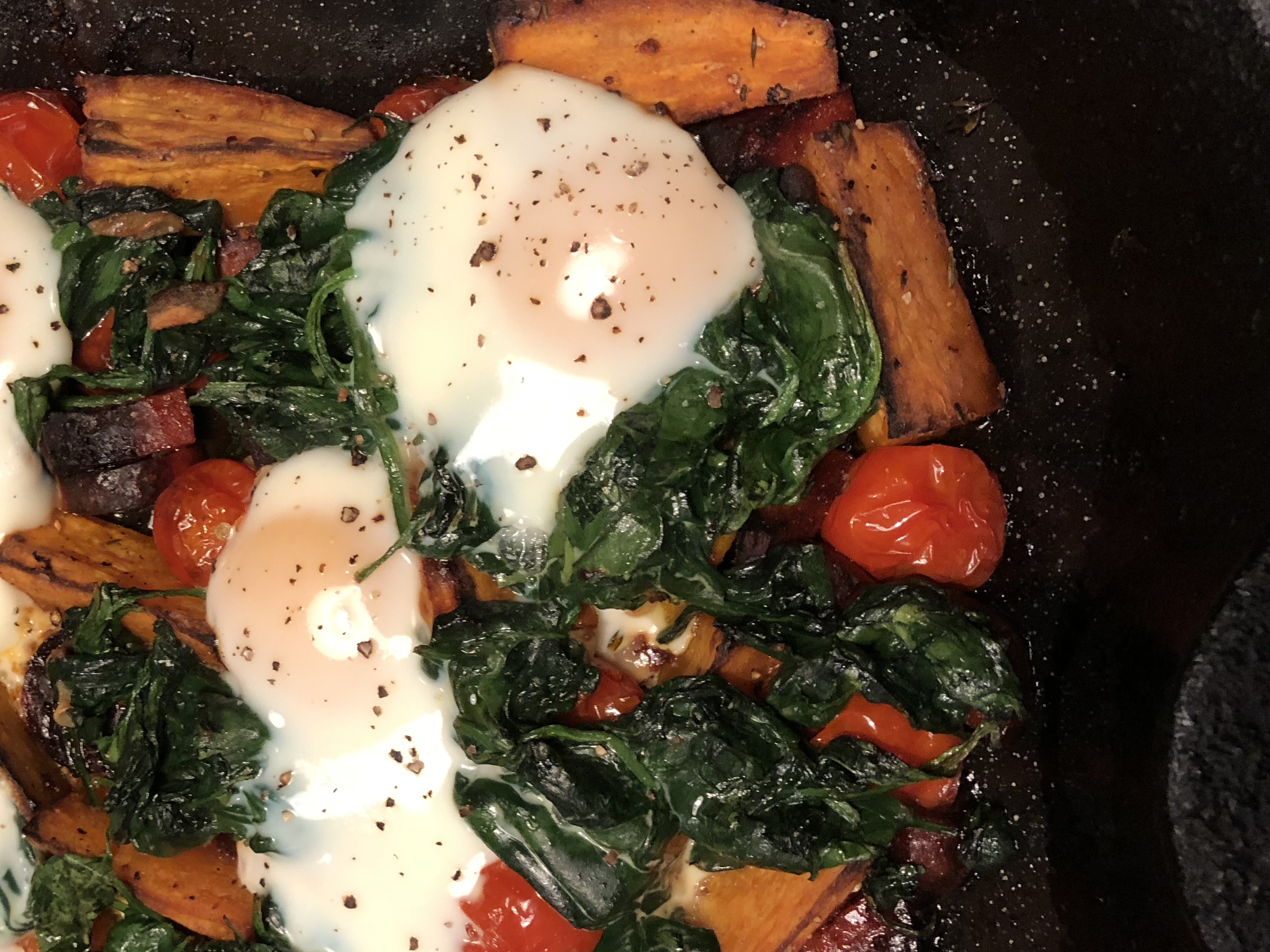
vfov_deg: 32.6
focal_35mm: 44
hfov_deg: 41.5
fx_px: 1614
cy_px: 624
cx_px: 298
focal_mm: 4
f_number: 1.8
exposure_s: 1/17
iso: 80
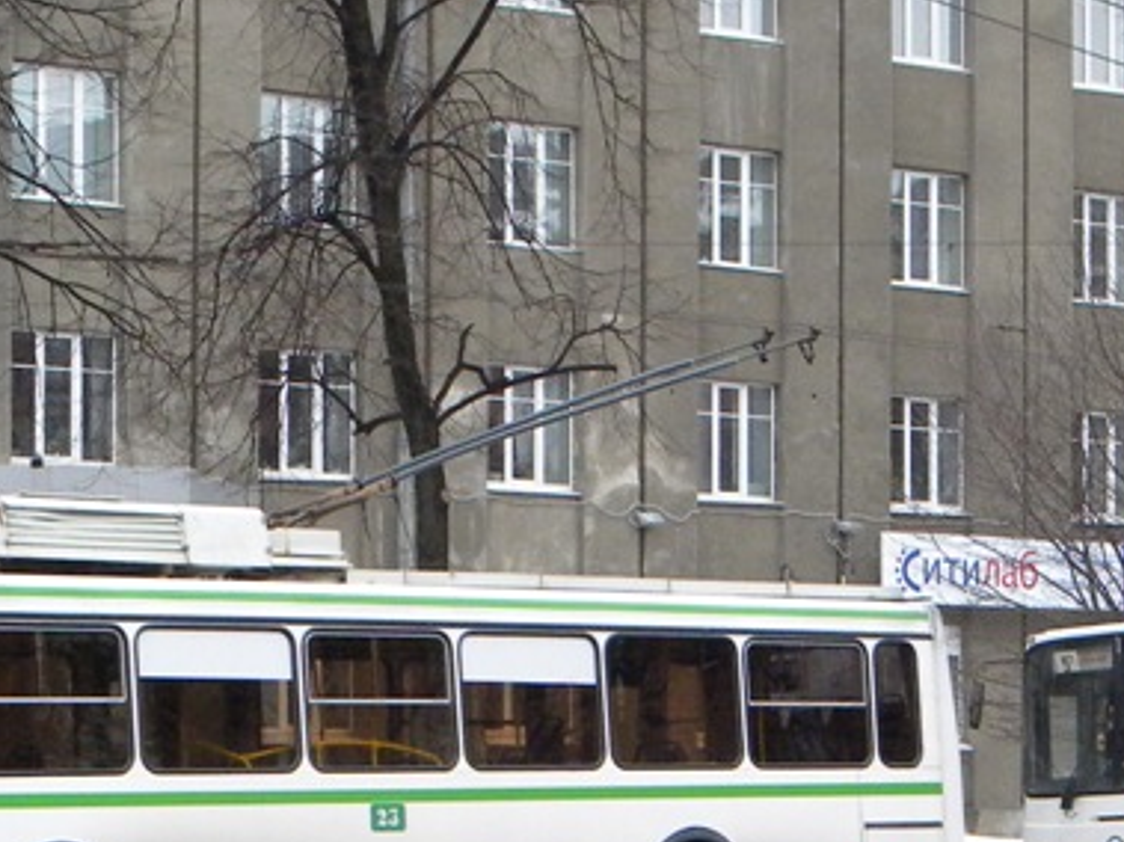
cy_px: 694
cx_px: 741
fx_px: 4122
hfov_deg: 15.5
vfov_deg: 11.6
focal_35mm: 127
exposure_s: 1/500
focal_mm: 8.6
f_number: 3.9
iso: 296
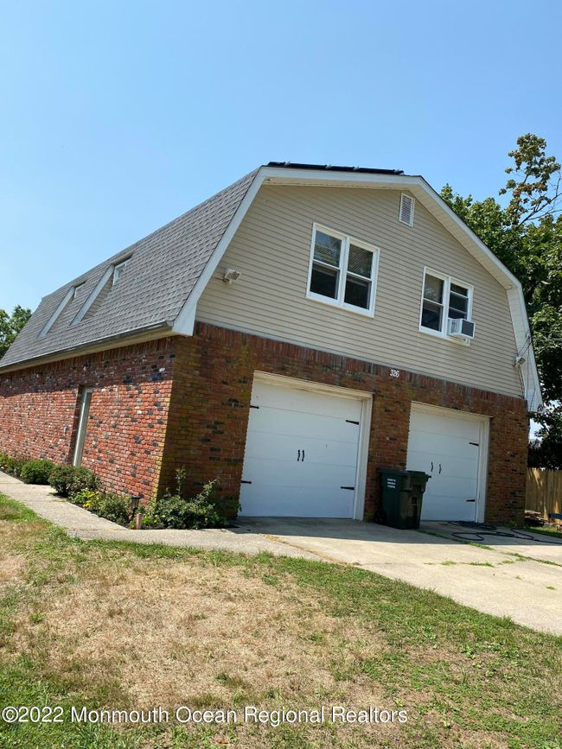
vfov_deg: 67.3
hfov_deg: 53.1
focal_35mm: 26
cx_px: 281
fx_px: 563
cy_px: 374
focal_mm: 4.25
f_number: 1.8
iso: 32
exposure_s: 1/2755
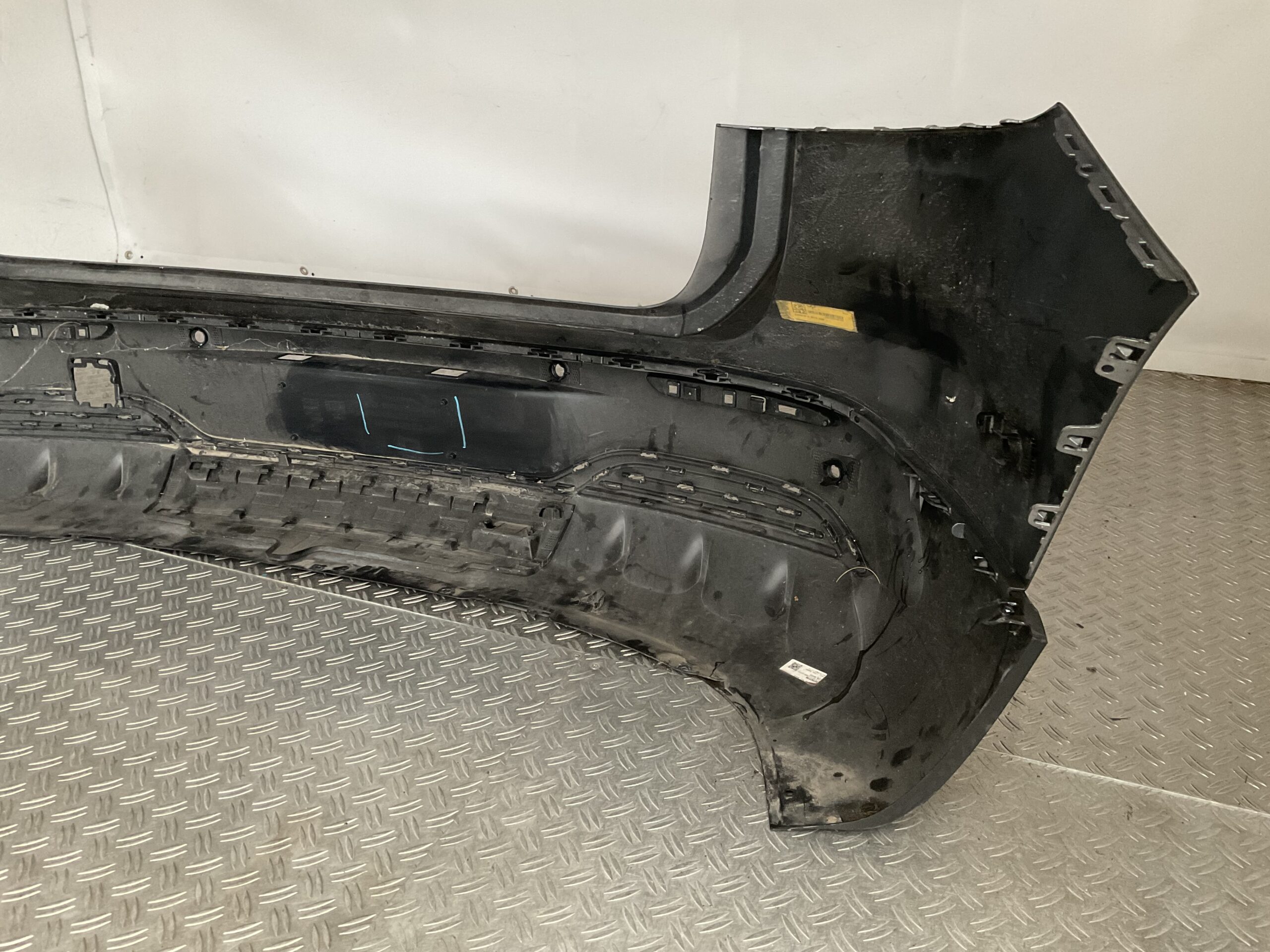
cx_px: 635
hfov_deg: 61.7
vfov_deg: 48.2
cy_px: 476
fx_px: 1064
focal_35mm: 29
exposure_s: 1/50
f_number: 1.8
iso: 250
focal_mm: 3
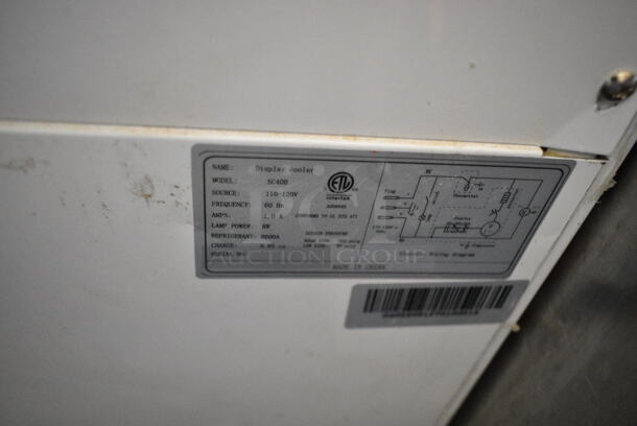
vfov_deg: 41.8
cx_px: 318
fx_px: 558
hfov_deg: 59.4
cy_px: 213
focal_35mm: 32
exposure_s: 1/30
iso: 5000
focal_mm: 21
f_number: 3.8
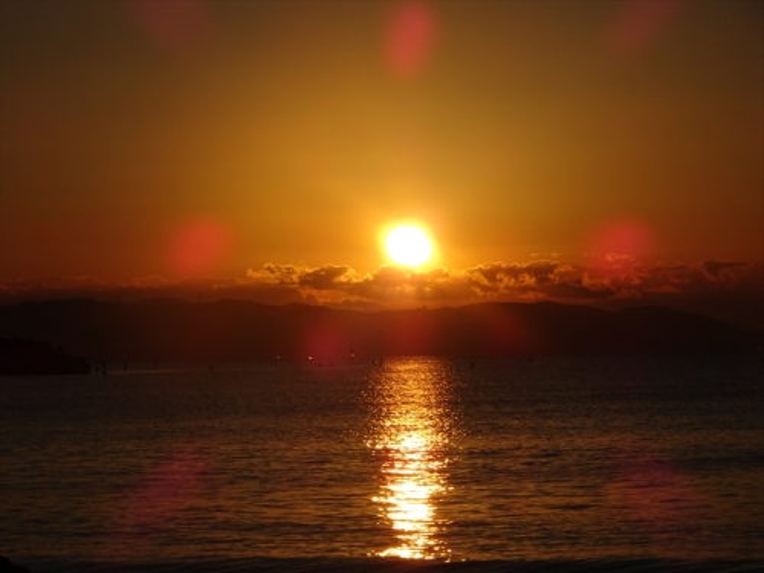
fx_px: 3509
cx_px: 382
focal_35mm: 159
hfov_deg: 12.4
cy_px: 286
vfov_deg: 9.3
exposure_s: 1/2000
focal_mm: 27.16
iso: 80
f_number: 6.3
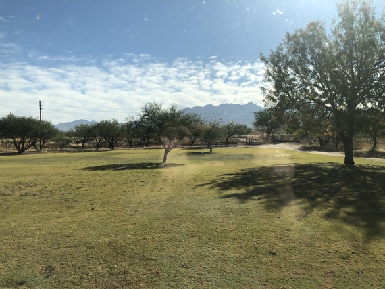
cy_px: 144
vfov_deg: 49.7
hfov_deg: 63.5
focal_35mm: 28
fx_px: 311
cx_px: 192
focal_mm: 3.99
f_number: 1.8
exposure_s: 1/2667
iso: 25
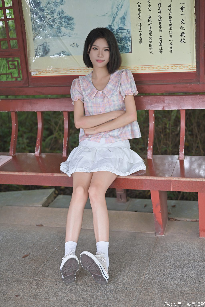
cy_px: 154
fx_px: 427
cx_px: 102
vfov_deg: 39.6
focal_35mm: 50
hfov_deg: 27.0
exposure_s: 1/100
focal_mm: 50
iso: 640
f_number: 2.2
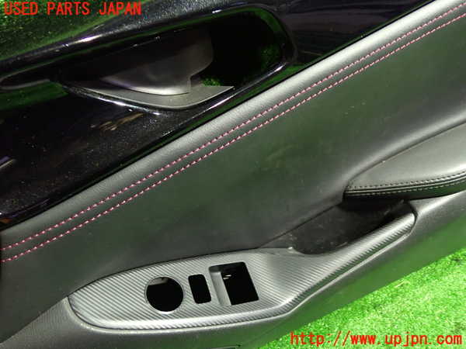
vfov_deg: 46.8
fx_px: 404
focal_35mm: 30
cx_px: 233
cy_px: 174
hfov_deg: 60.0
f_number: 2.3
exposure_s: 1/25
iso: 800
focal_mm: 5.4
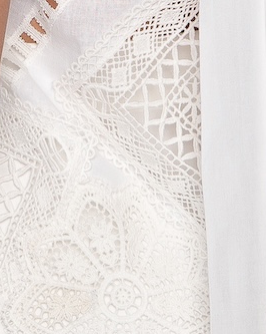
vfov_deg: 6.7
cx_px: 99
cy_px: -57
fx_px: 2817
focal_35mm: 286
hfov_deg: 5.4
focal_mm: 45
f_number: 5
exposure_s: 1/160
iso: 200
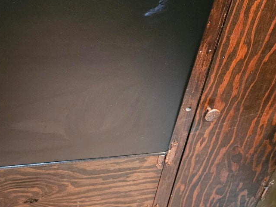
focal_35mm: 49
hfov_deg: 38.1
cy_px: 52
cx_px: 74
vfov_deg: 29.2
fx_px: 391
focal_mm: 5.4
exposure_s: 1/20
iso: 1250
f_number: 1.8
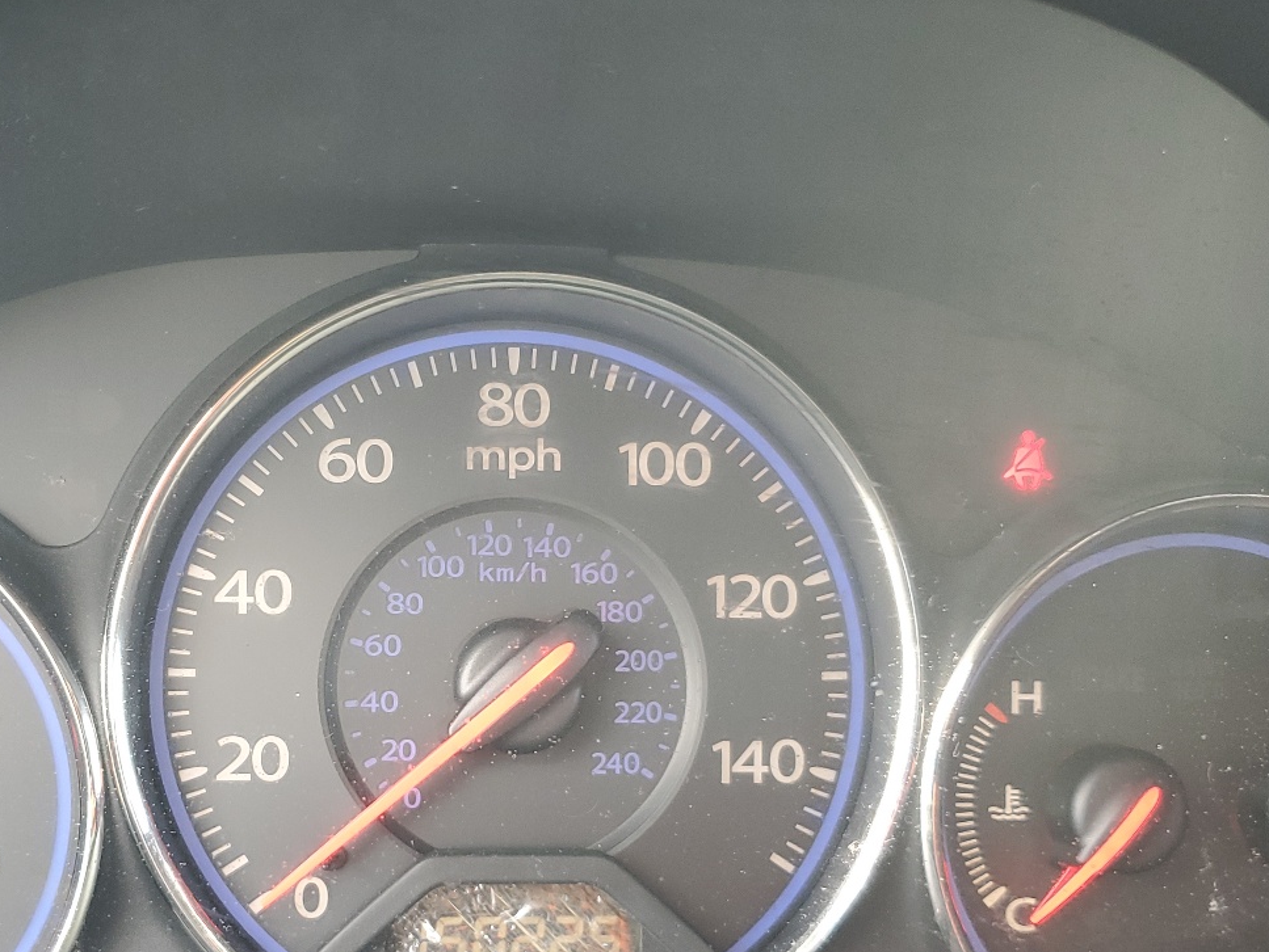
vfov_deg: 33.0
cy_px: 709
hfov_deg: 43.5
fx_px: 1577
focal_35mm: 43
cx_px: 476
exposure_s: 1/60.2
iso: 76
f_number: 1.5
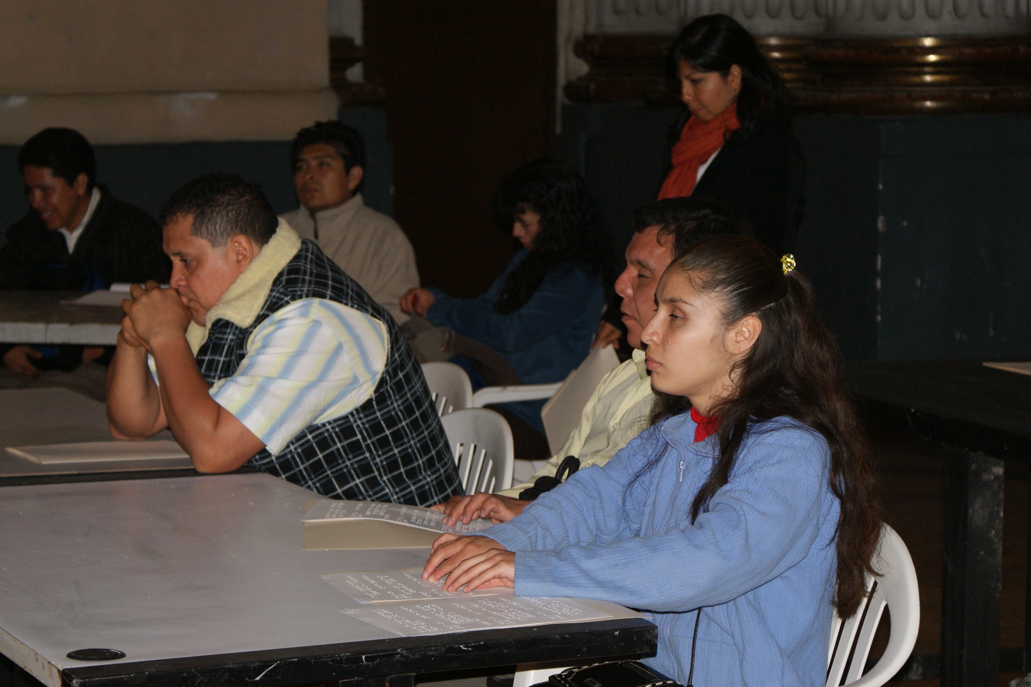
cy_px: 344
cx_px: 516
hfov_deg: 19.5
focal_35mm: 105
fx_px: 3007
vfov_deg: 13.0
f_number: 5.6
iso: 400
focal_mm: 70
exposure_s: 1/125
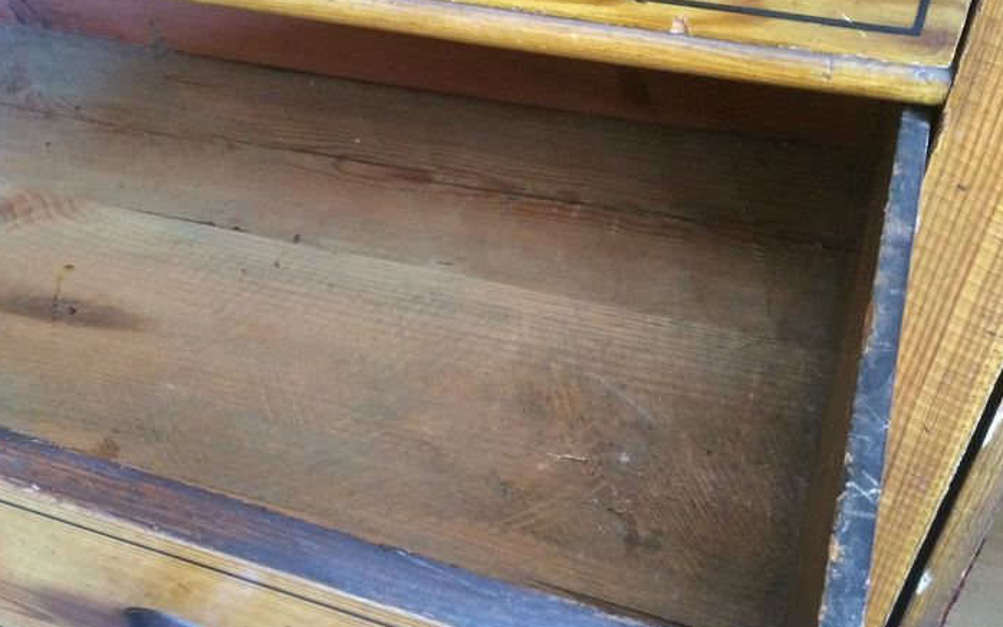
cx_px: 422
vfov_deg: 31.2
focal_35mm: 41
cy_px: 317
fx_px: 1121
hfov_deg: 48.0
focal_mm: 4.12
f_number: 2.2
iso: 400
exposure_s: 1/15
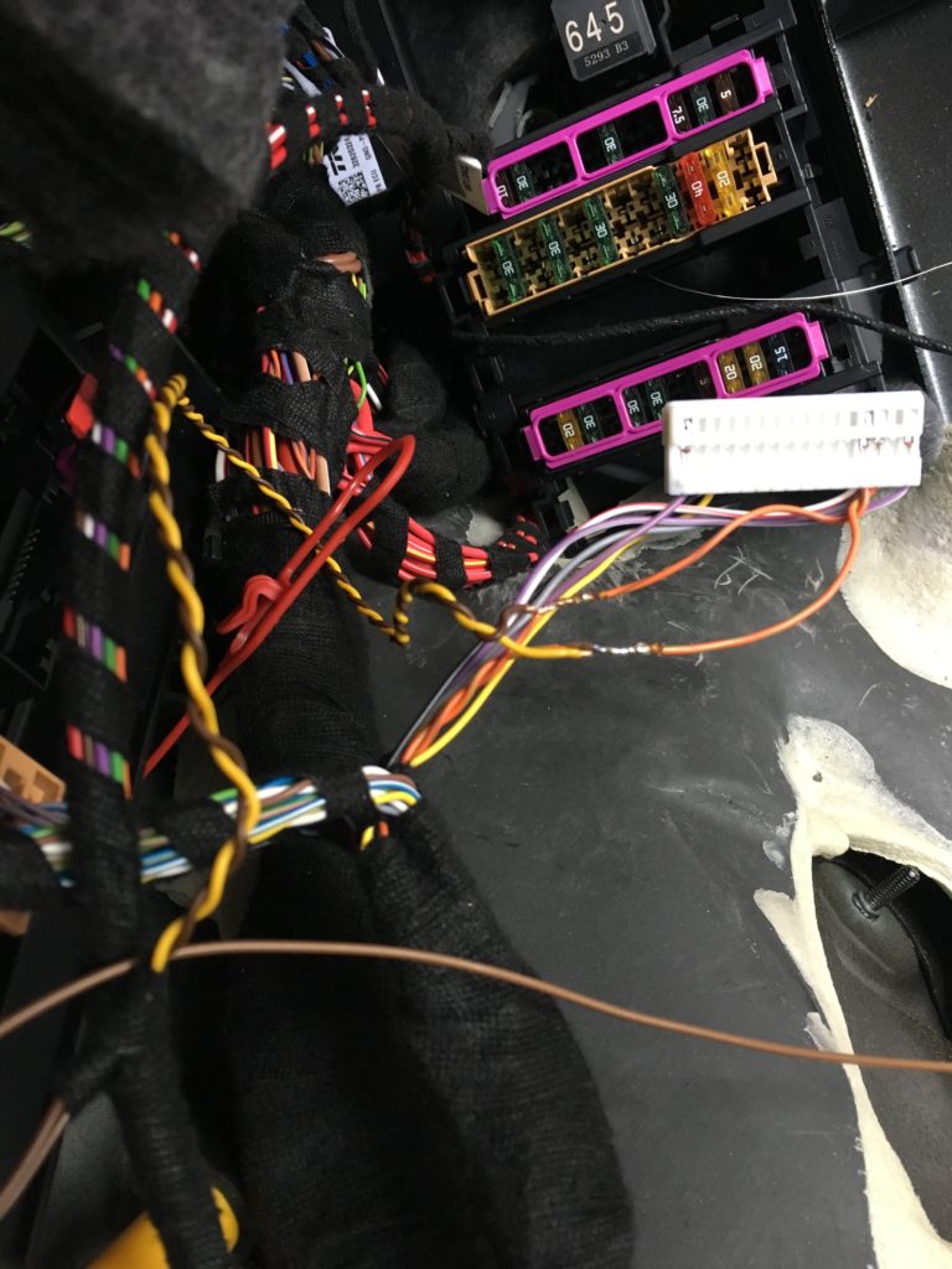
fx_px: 1063
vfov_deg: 61.7
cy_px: 634
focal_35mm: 29
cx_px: 476
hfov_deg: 48.2
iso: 200
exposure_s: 1/33
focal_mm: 4.15
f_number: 2.2
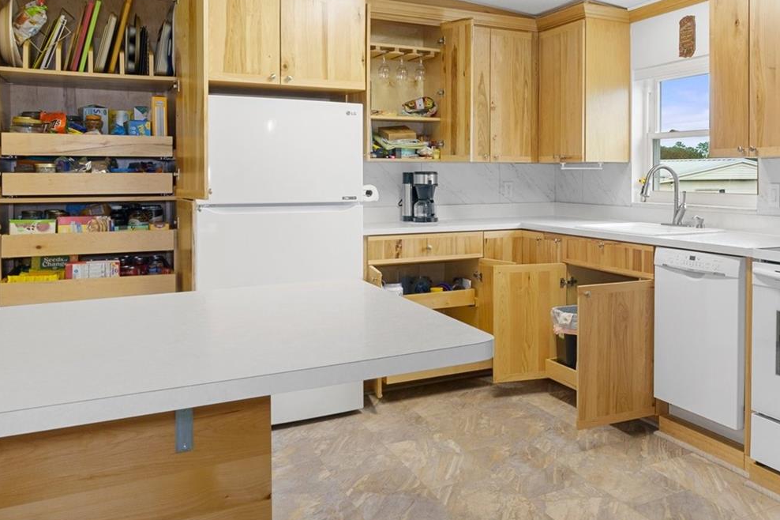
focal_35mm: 34
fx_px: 736
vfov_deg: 38.6
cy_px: 194
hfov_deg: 53.1
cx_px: 591
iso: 640
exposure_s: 1/6
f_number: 8
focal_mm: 14
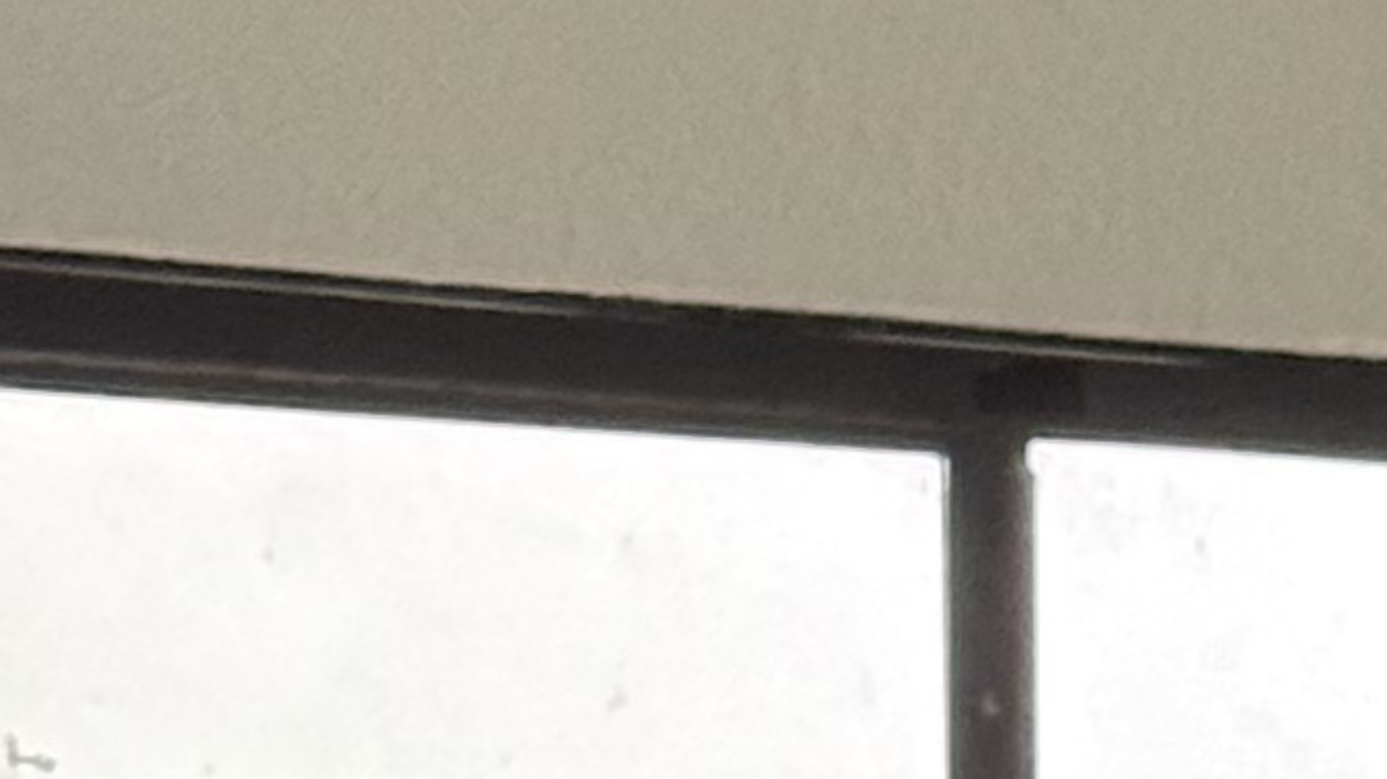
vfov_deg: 3.8
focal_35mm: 311
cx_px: 3048
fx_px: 11435
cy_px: 2570
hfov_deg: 6.7
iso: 64
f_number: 1.78
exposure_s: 1/60
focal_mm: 6.76
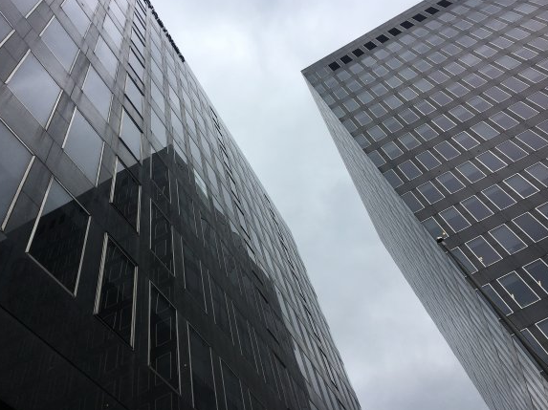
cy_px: 199
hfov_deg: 58.4
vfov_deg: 45.4
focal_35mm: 31
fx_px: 490
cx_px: 264
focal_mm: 4.15
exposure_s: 1/801
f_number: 2.2
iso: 25
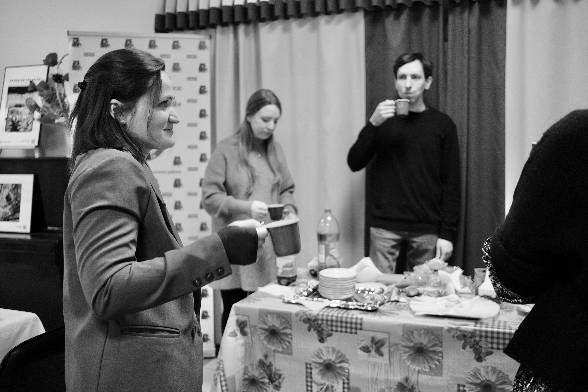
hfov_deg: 54.4
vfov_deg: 37.9
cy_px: 196
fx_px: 572
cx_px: 294
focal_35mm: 35
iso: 800
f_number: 2
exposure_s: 1/125
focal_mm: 23
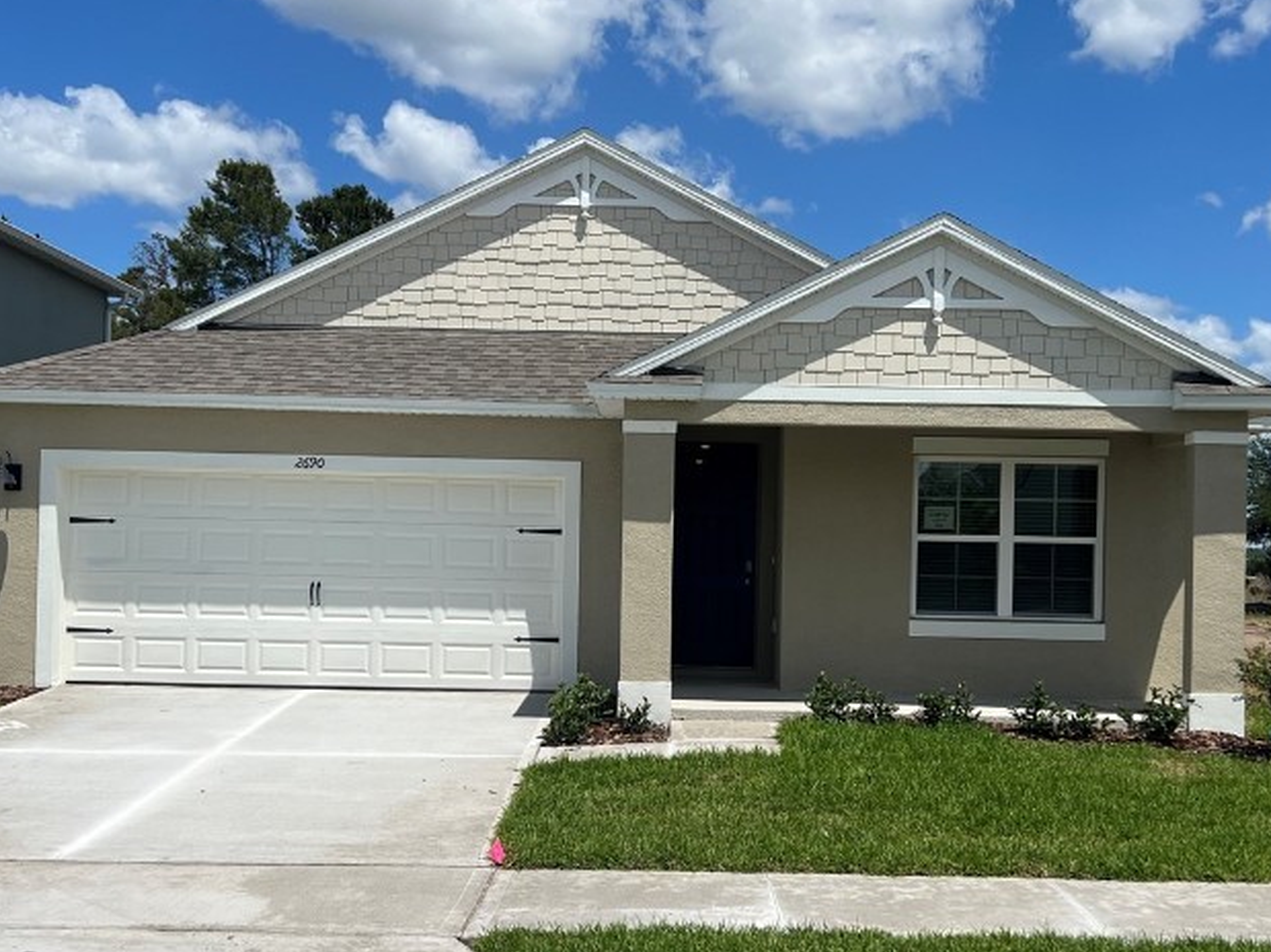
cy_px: 544
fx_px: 1579
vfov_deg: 33.5
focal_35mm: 43
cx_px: 637
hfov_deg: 43.9
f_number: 1.5
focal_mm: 5.7
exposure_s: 1/8696
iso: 50
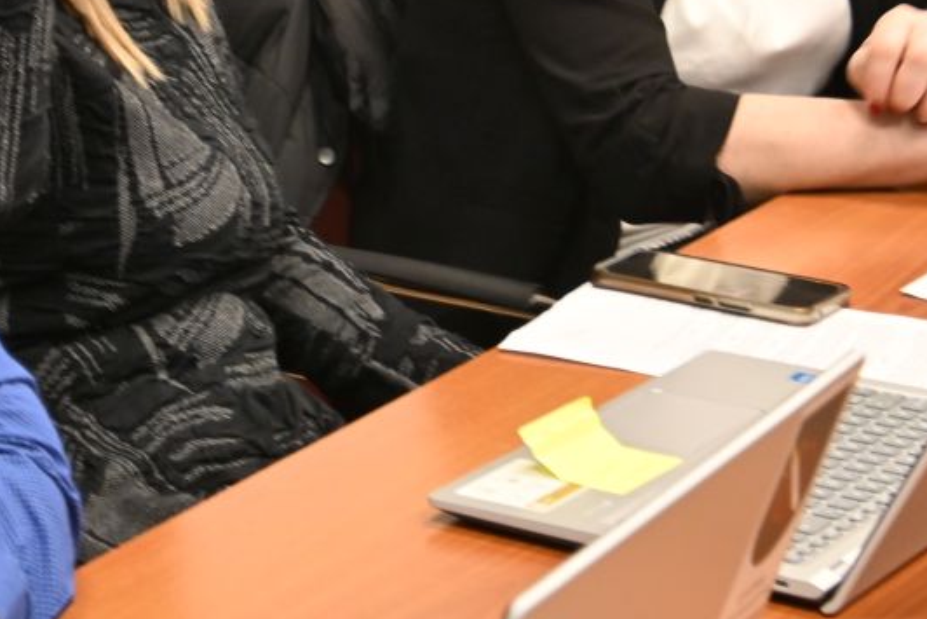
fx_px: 3827
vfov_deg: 9.2
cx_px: 359
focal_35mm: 149
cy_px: -39
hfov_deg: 13.8
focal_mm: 31
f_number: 4
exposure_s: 1/160
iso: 800
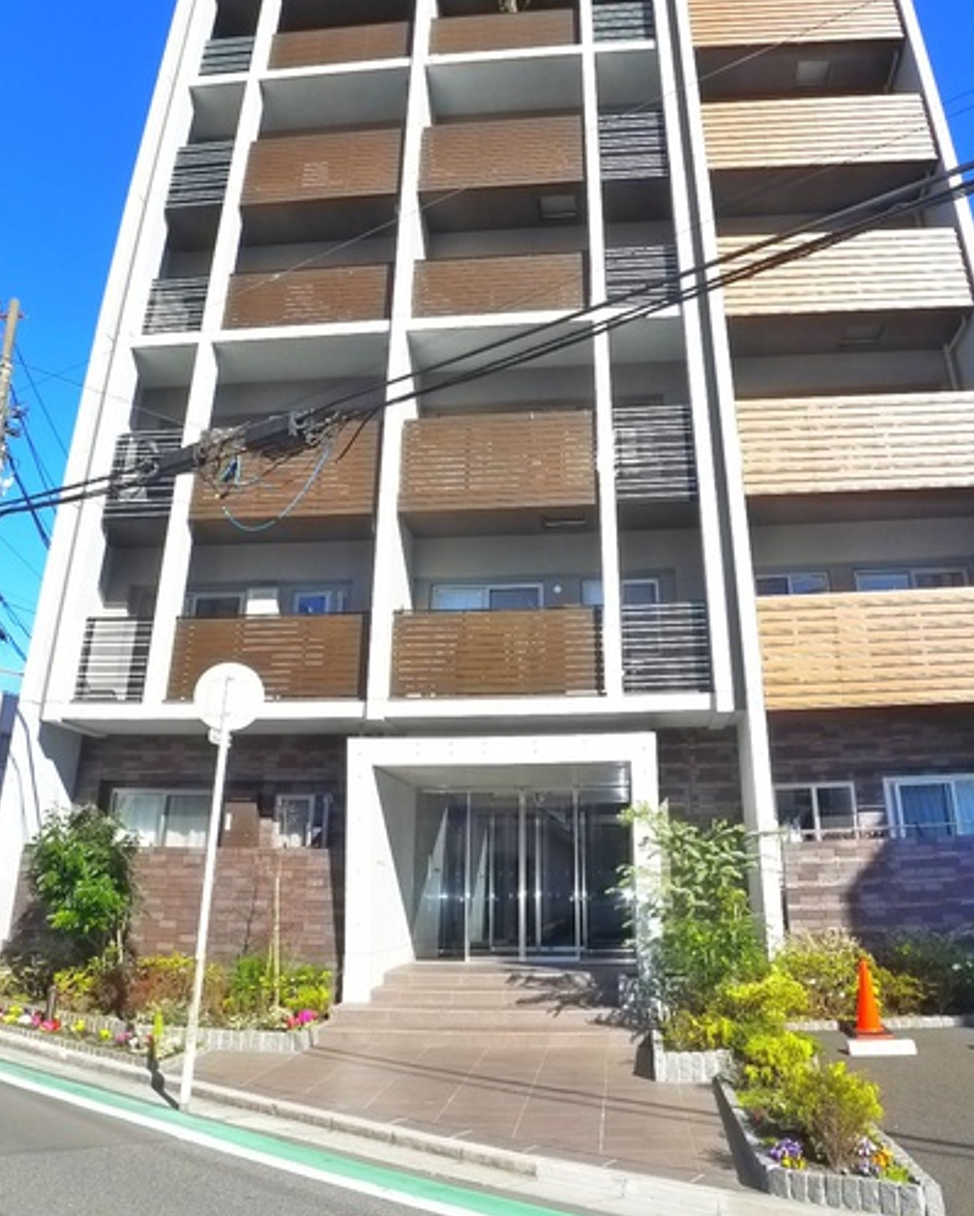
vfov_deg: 53.9
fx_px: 1188
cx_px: 549
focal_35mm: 33
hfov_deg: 44.5
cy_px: 506
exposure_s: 1/500
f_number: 4
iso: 400
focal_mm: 5.1
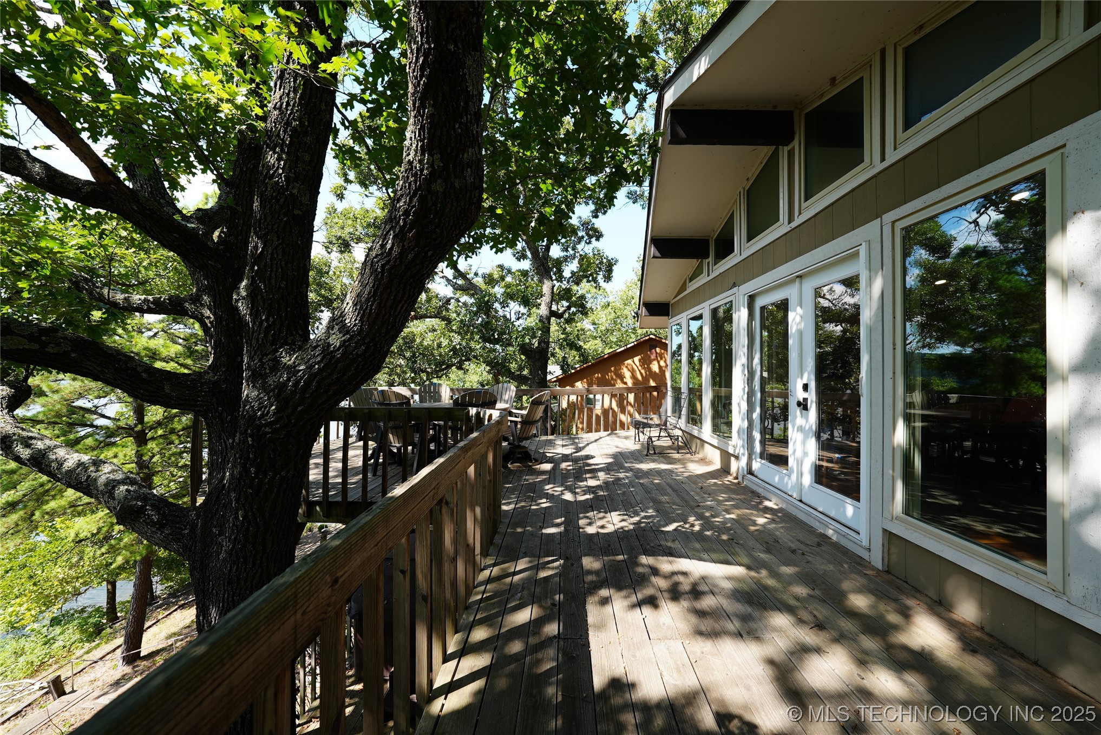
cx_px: 550
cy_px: 368
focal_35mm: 12
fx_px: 367
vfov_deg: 90.1
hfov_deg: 112.6
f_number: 5.6
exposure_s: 1/80
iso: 80
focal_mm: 12
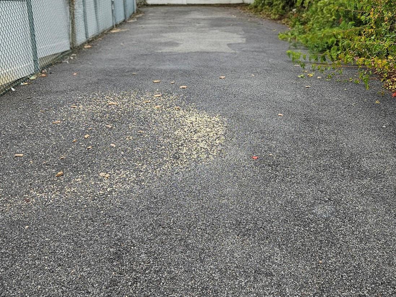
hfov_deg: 43.6
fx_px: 492
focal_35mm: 43
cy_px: 107
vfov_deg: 33.4
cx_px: 243
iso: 25
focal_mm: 5.4
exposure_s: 1/196
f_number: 1.8
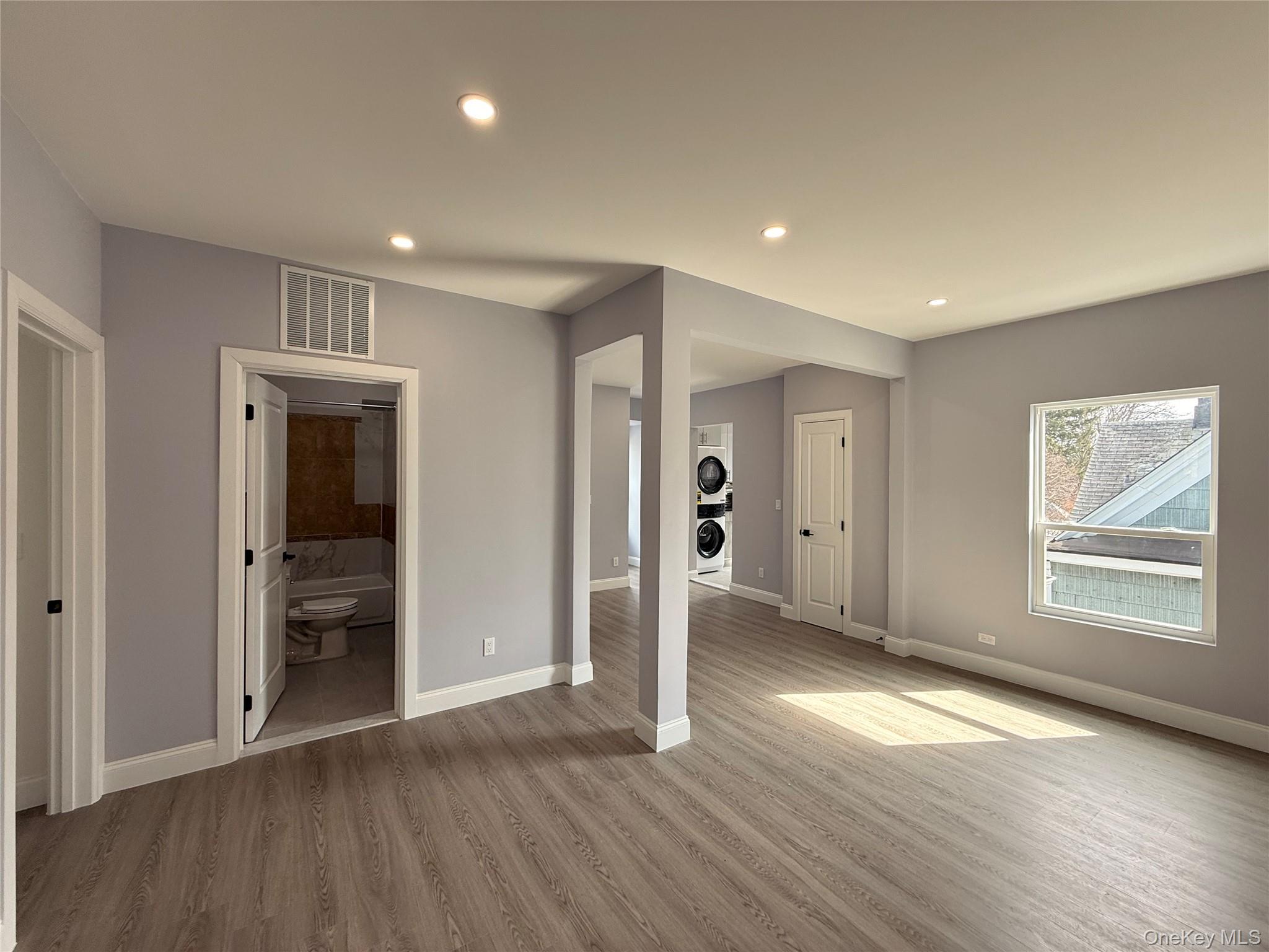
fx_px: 513
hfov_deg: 102.1
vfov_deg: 85.7
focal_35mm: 14
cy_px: 476
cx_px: 634
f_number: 2.2
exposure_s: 1/102
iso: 64
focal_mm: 2.22
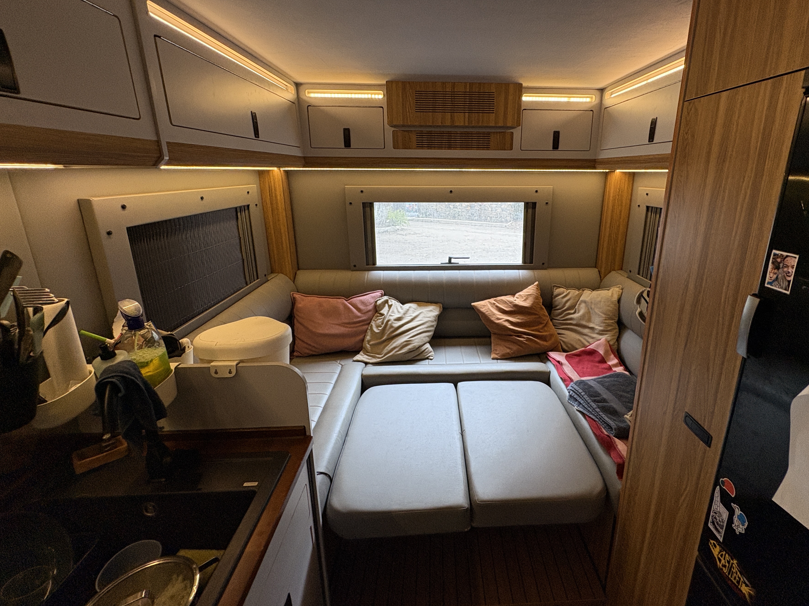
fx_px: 374
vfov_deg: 77.8
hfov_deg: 94.0
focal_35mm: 16
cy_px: 270
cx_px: 454
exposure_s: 1/99
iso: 250
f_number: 2.2
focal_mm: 2.22
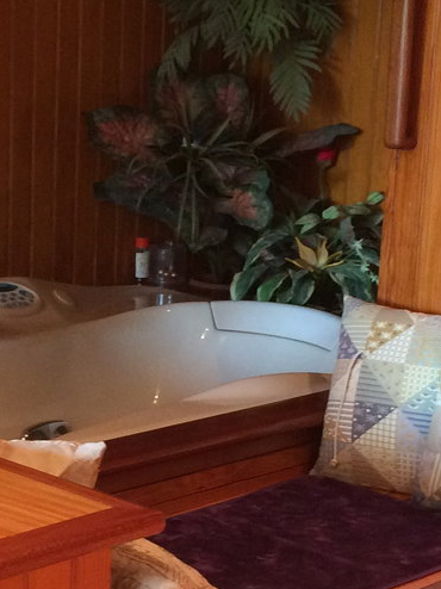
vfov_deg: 20.8
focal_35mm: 94
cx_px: 94
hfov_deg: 15.6
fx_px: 1598
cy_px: 407
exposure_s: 1/33
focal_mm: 4.15
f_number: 2.2
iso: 200
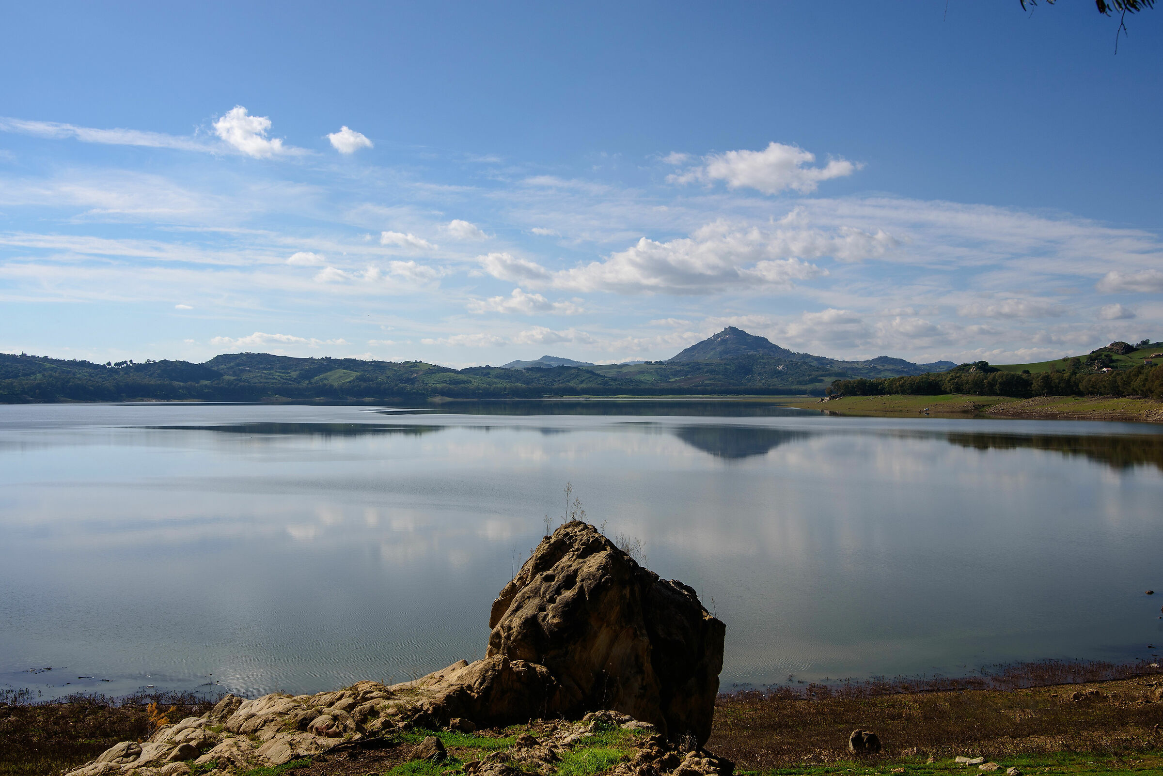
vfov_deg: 37.9
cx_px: 582
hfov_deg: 54.4
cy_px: 388
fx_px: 1131
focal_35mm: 35
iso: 100
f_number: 11
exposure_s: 1/640
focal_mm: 35
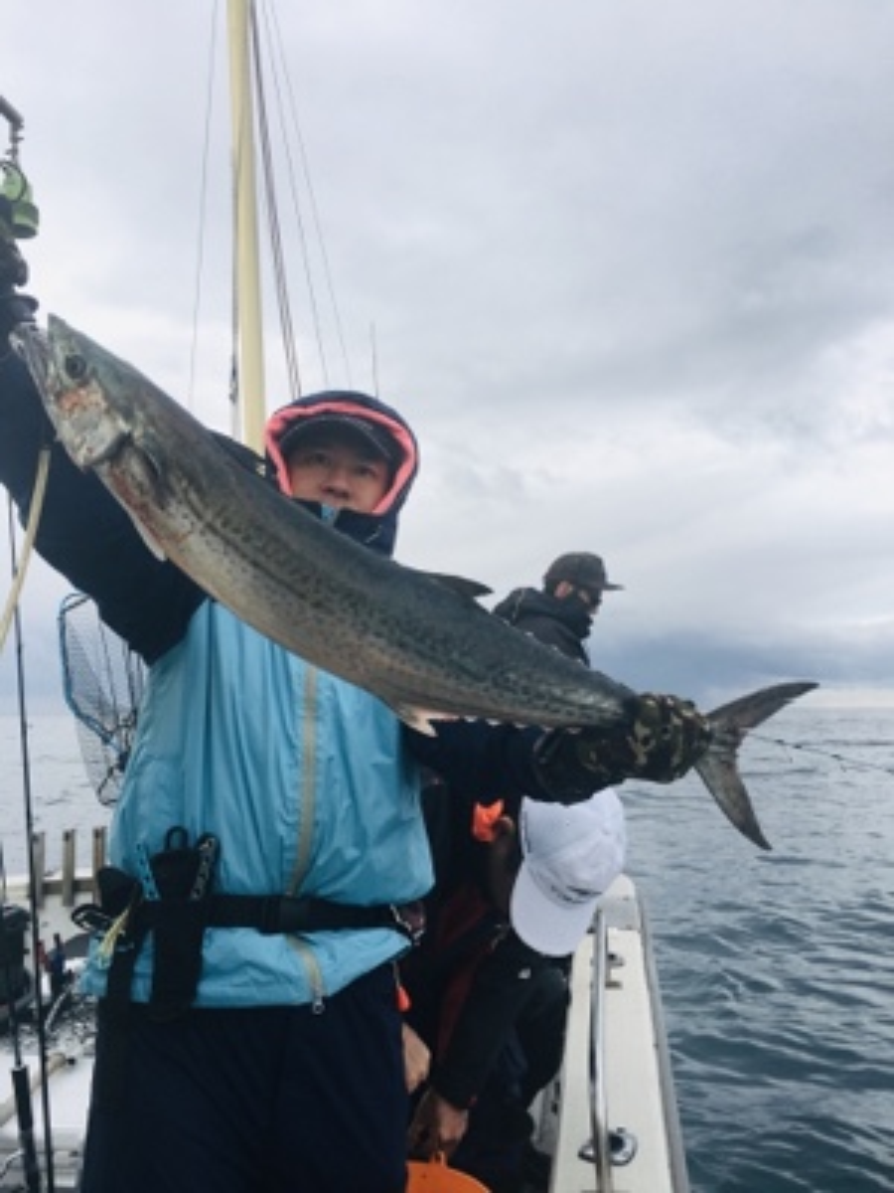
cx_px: 447
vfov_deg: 61.7
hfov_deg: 48.2
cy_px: 596
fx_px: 999
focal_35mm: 29
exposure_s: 1/384
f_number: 2.2
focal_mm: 4.15
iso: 25
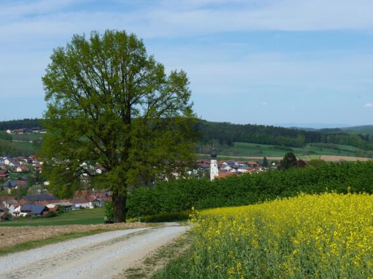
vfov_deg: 15.7
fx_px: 1013
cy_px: 140
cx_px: 186
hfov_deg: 20.9
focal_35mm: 94
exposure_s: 1/320
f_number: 5.6
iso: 80
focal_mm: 16.7
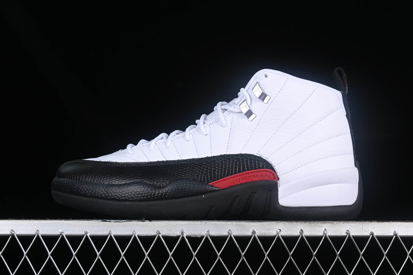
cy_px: 138
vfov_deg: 18.2
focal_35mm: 75
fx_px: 860
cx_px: 206
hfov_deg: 27.0
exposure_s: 1/80
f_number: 8
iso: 160
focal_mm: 50
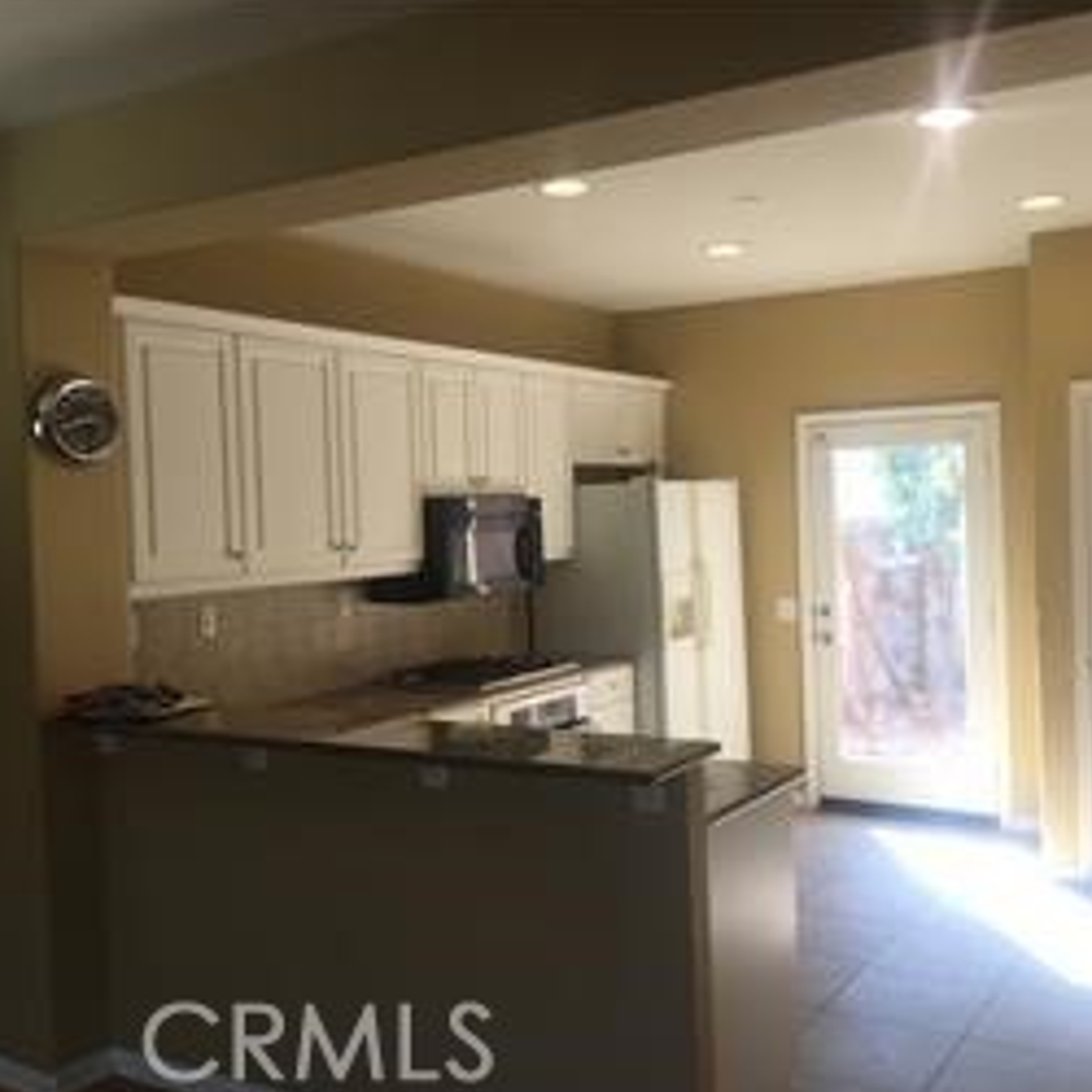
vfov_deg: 47.2
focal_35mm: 35
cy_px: 546
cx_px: 592
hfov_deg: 47.2
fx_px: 1249
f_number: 2.2
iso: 40
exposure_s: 1/60
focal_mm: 4.15
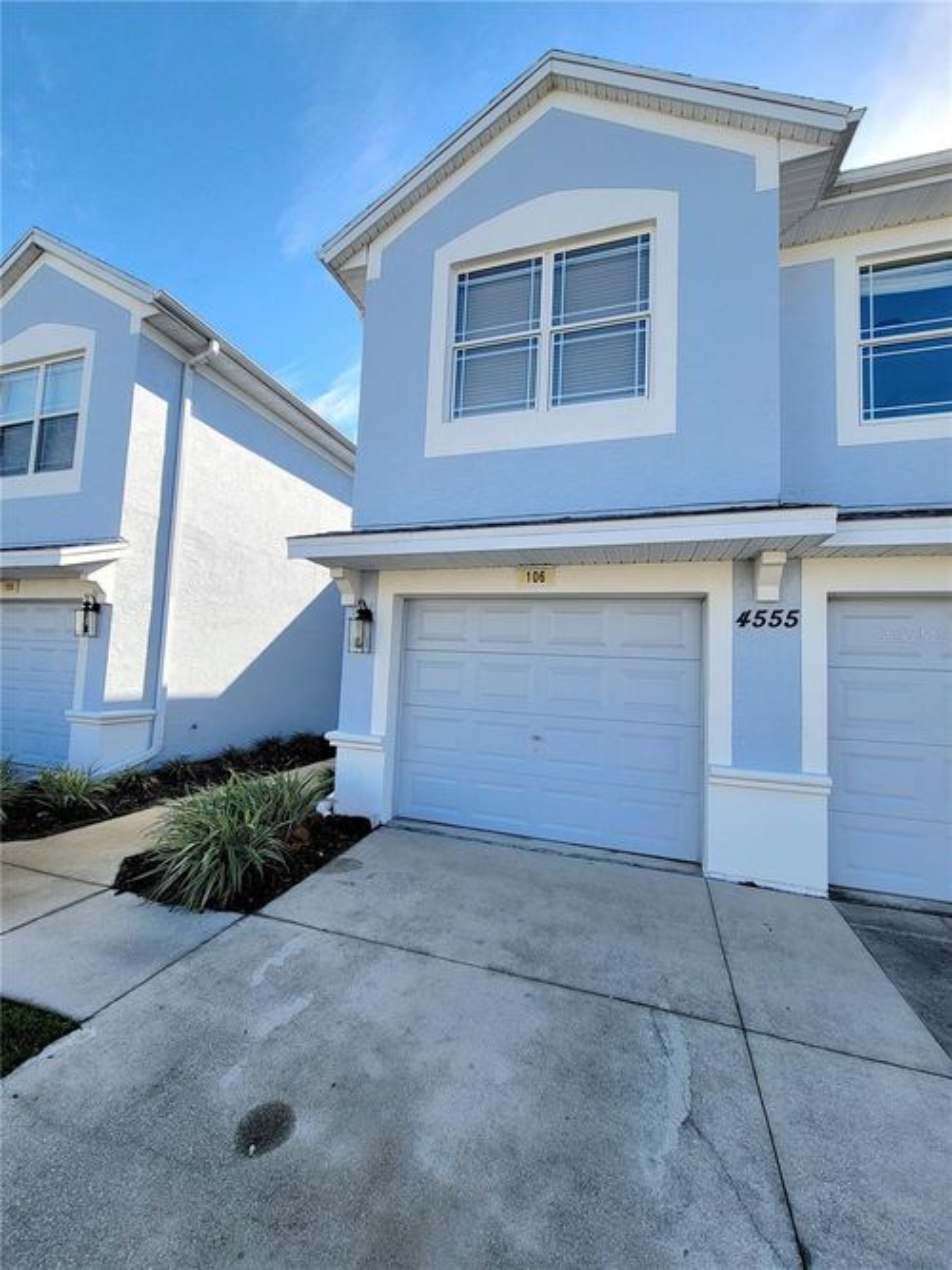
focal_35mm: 13
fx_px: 477
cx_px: 476
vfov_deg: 106.2
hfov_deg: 89.9
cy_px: 635
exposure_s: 1/833
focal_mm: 2.2
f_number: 2.2
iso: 50
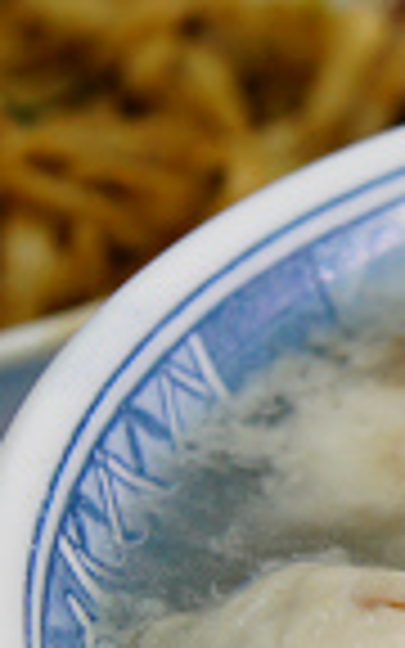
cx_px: 688
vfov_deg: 8.2
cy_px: 700
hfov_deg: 5.1
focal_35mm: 254
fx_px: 4486
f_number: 5.6
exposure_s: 1/20
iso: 400
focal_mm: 40
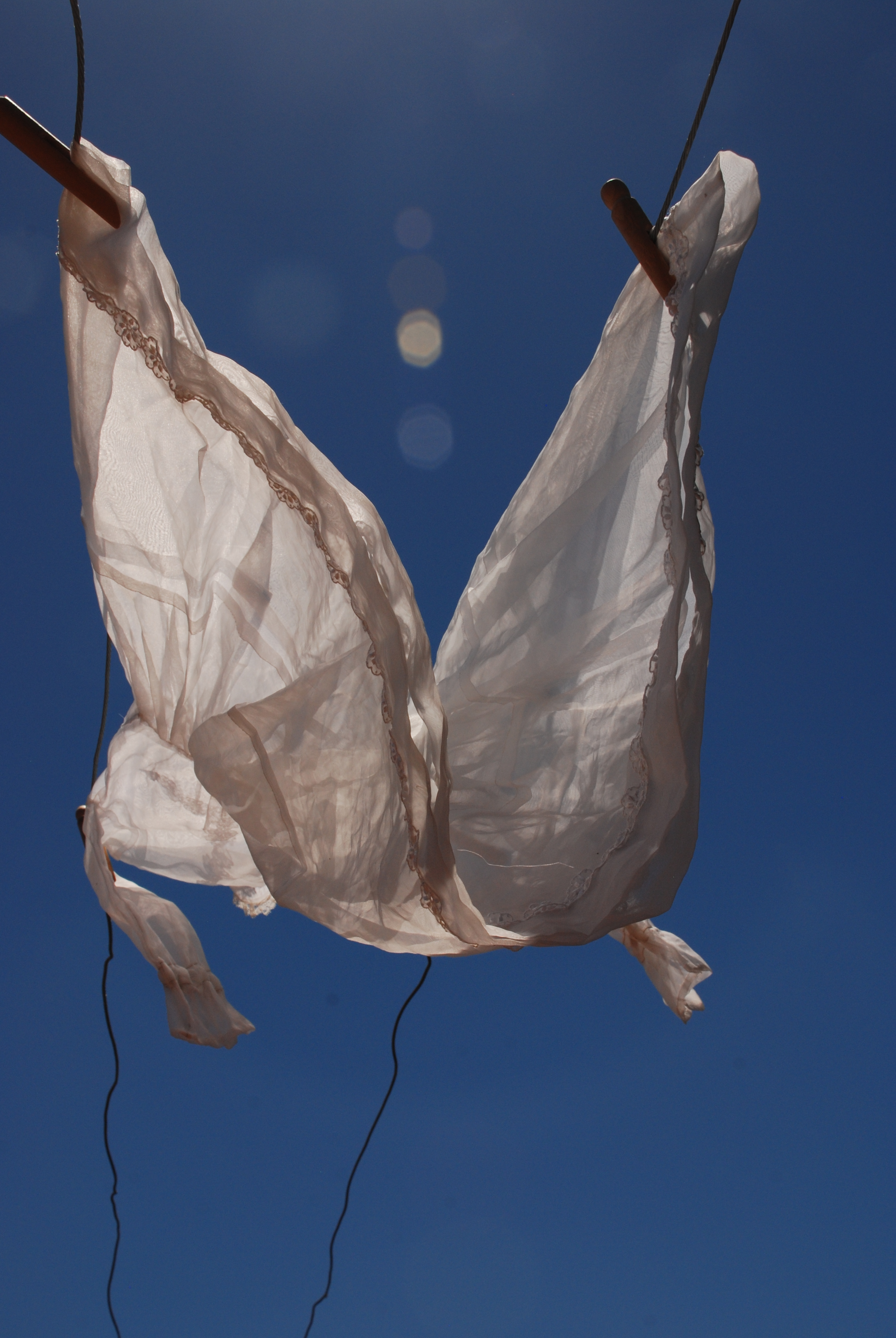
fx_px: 1898
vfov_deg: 38.8
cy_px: 707
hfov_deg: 26.6
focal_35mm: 51
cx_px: 439
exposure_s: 1/640
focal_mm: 32
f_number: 13
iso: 200
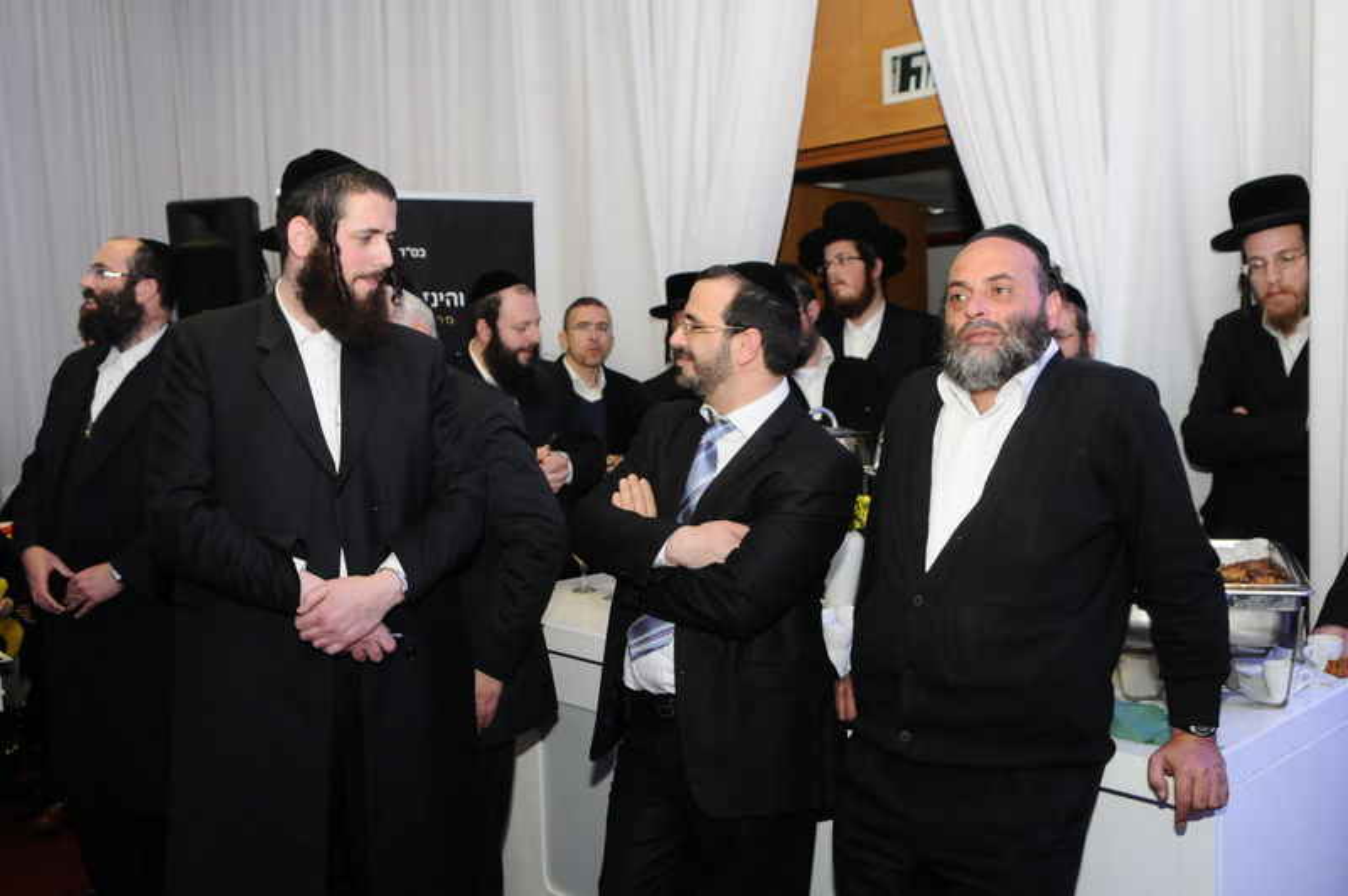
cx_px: 674
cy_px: 448
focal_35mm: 34
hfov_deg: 55.1
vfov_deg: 38.3
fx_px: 1291
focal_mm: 23
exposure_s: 1/50
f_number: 4
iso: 800
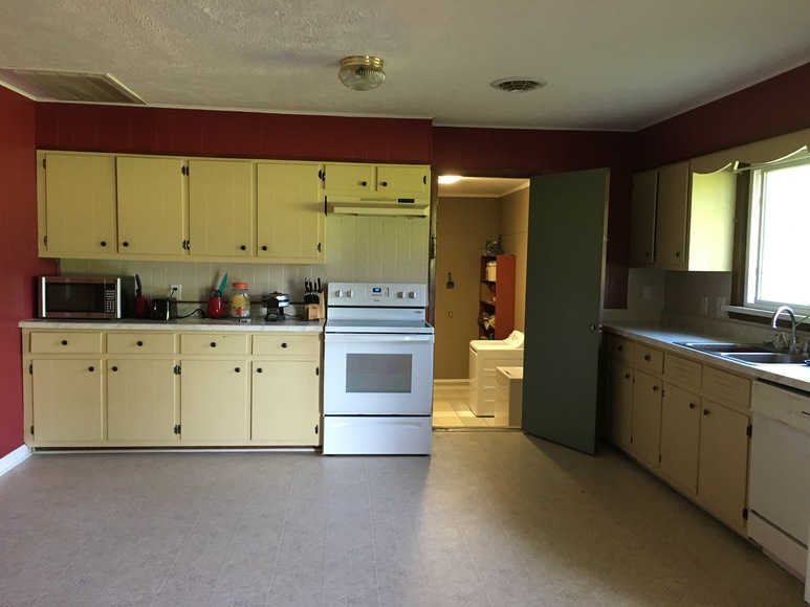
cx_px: 405
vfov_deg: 48.2
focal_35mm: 29
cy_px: 304
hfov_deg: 61.7
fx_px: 679
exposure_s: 1/24
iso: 200
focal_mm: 4.15
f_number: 2.2
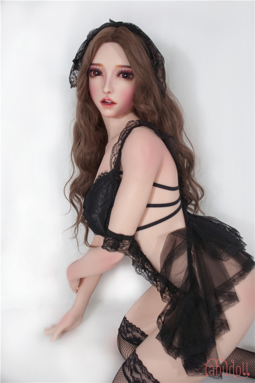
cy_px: 192
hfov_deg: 43.6
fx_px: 319
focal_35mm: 30
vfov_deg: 61.9
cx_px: 128
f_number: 4
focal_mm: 20
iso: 500
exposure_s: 1/50
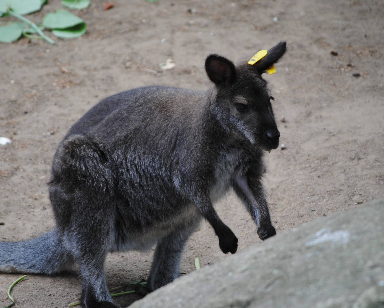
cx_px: 198
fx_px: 3842
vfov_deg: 4.6
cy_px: 154
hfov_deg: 5.7
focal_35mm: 338
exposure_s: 1/125
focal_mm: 200
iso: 400
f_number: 5.6
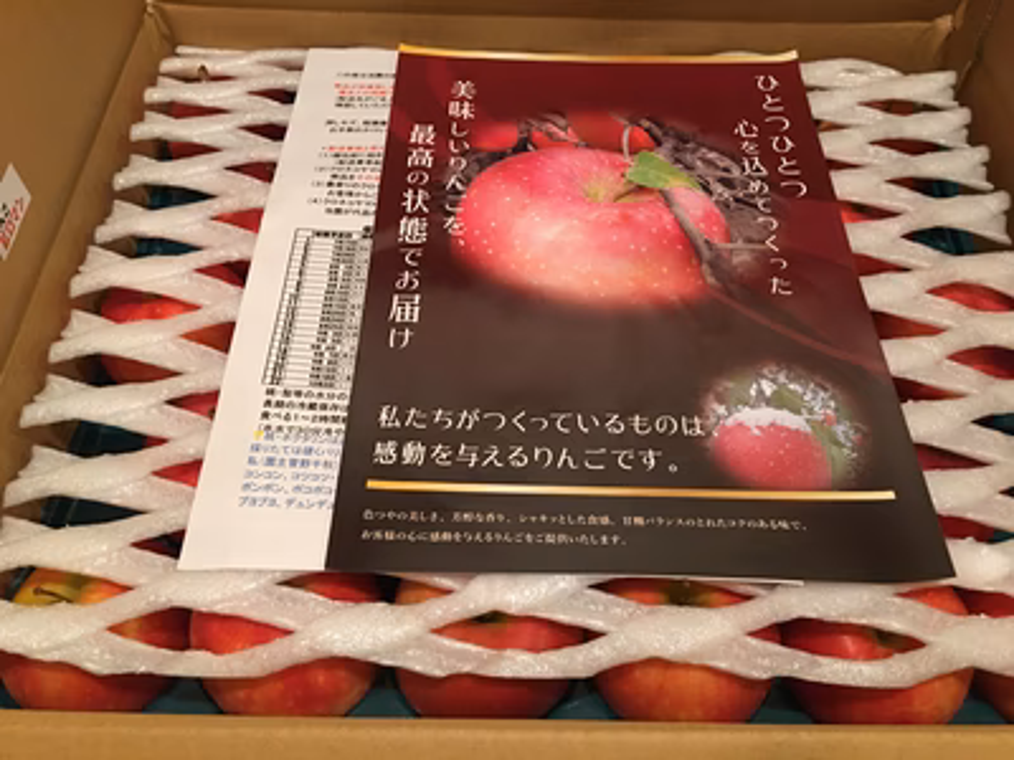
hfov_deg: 61.7
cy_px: 380
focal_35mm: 29
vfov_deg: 48.2
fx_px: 849
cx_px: 507
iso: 100
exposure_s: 1/8
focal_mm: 4.15
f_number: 2.2
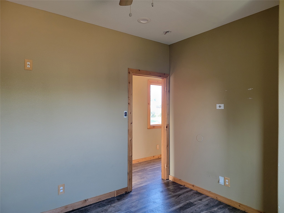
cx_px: 142
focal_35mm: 24
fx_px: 197
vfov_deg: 56.8
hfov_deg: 71.6
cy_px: 106
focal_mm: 6.7
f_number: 1.8
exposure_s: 1/60
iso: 250
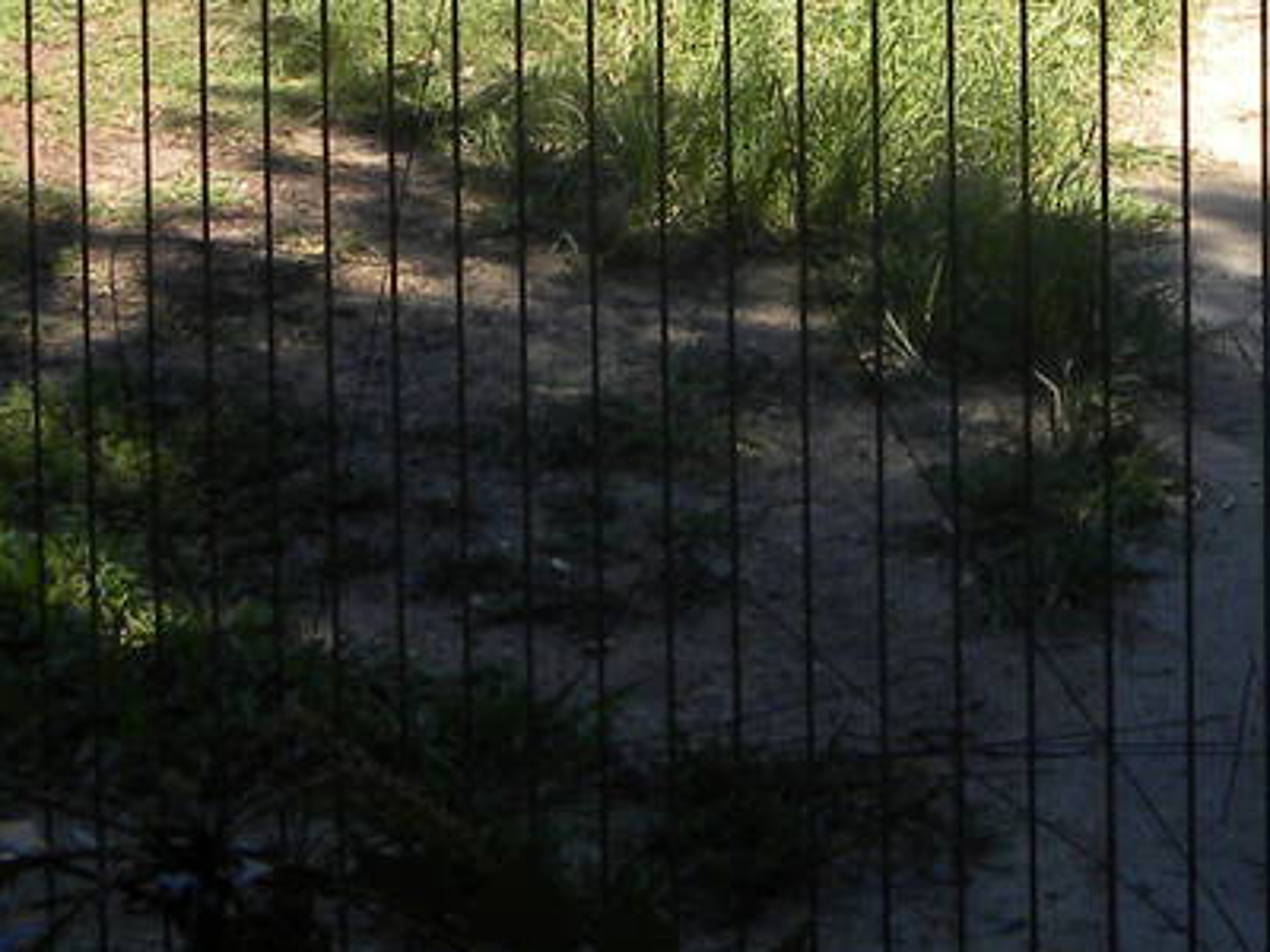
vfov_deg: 12.9
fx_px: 3816
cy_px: -762
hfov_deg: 18.4
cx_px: 1289
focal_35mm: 104
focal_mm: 4.6
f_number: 4.5
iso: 64
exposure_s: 1/177
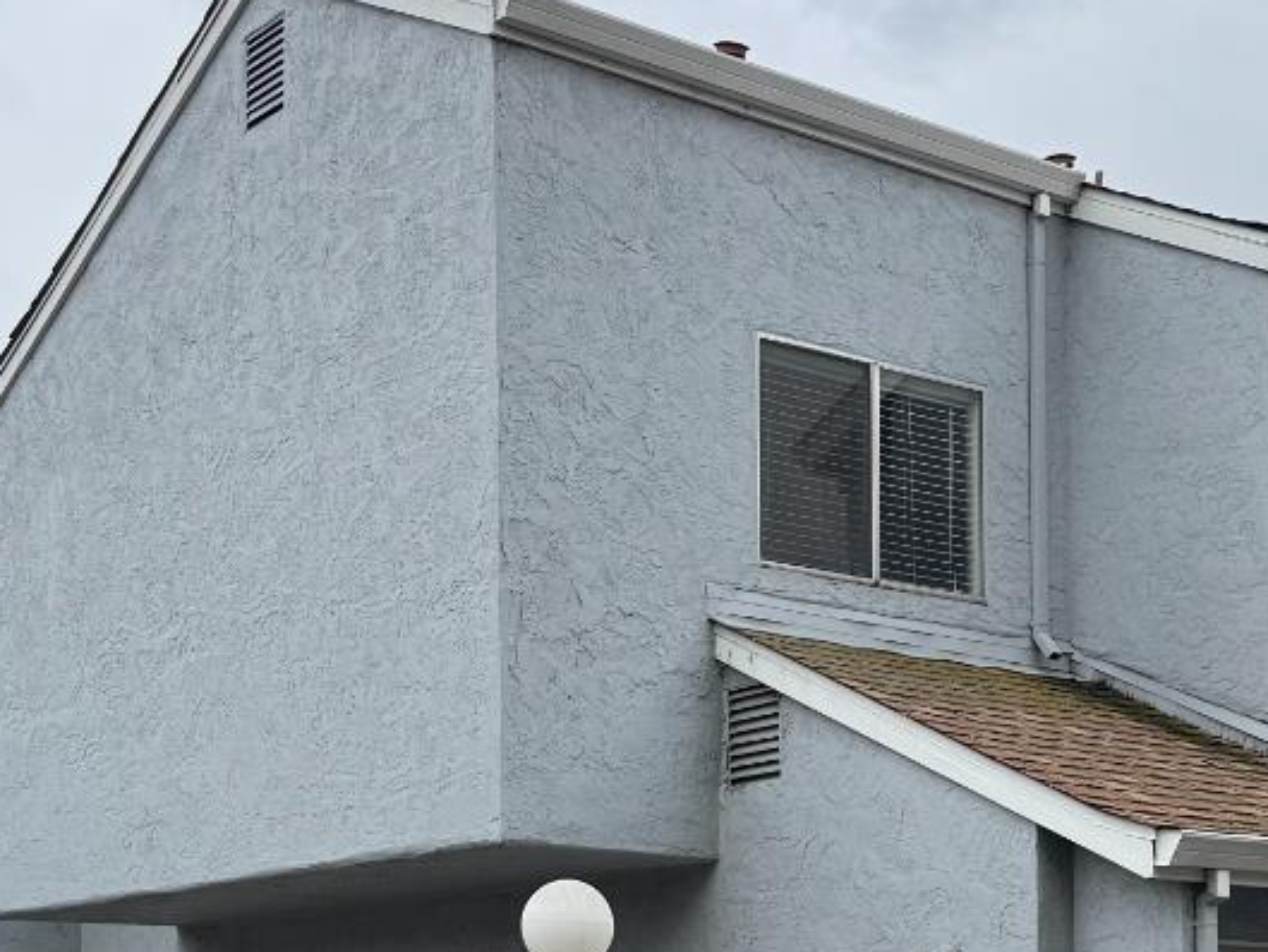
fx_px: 2491
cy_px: 951
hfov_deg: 28.5
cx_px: 542
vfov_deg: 20.9
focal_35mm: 68
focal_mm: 6.76
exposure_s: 1/3096
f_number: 1.78
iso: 80
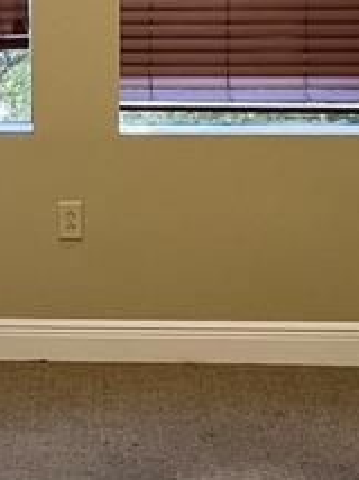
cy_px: 52
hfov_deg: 19.7
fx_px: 1011
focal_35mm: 73
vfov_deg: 25.9
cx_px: 20
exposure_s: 1/120
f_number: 1.8
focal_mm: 1.57
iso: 200
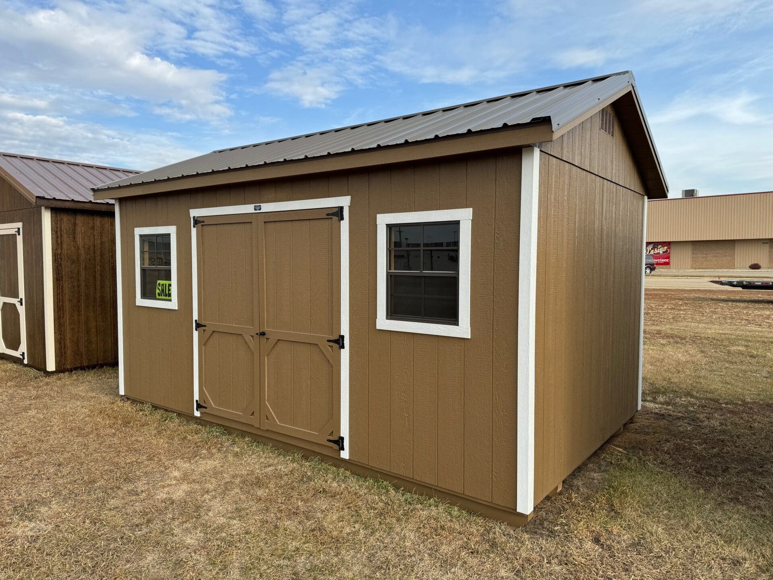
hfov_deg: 71.6
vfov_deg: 56.8
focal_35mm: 24
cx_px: 386
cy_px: 290
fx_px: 536
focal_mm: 6.86
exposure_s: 1/2833
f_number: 1.78
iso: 80
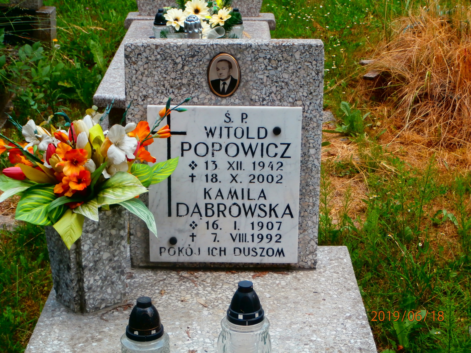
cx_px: 236
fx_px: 925
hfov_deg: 28.6
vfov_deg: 21.6
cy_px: 176
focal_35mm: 68
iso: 100
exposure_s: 1/160
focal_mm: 12.1
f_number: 4.7
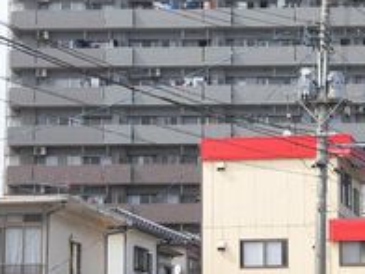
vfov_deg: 8.9
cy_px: 20
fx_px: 1761
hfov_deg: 11.8
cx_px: 279
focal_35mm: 167
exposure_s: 1/500
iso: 100
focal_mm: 14
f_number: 4.5
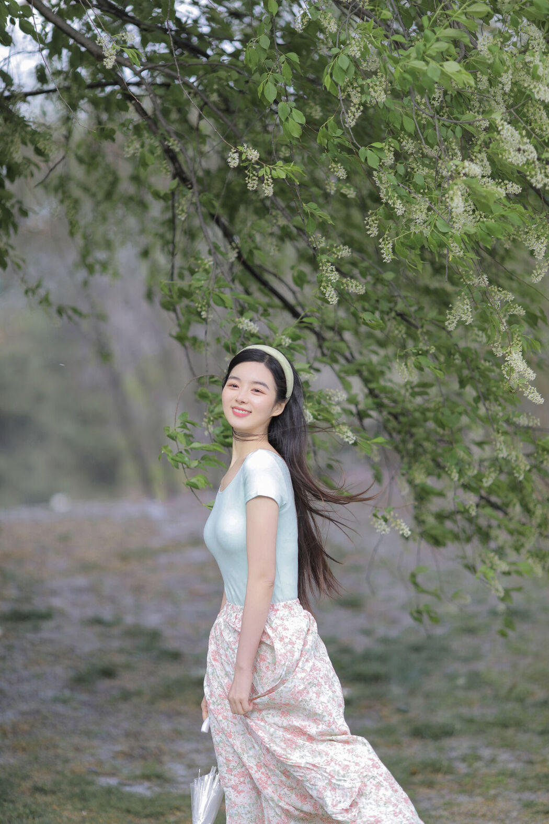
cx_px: 274
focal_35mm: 145
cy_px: 412
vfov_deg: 14.2
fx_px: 3317
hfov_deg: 9.5
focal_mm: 135
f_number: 2
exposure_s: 1/500
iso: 100
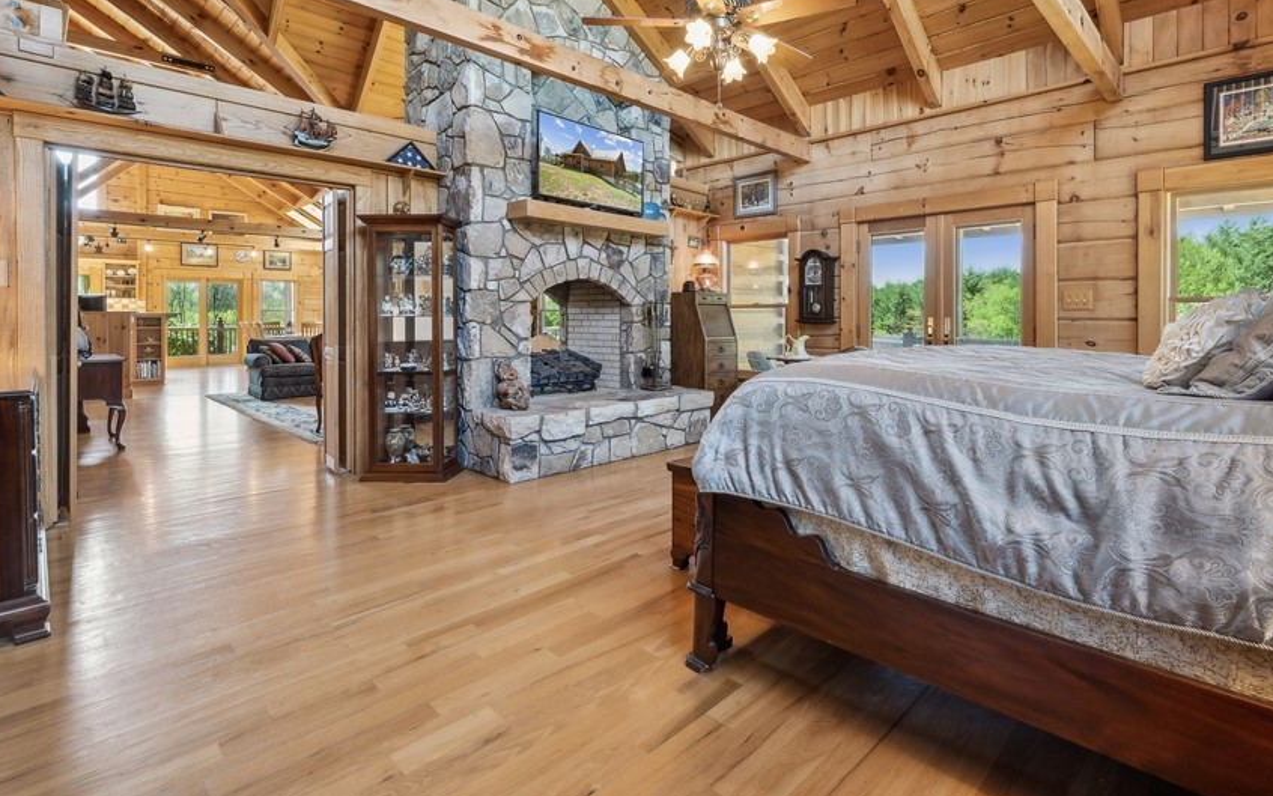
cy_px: 314
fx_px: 590
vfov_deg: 67.3
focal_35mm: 17
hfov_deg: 94.2
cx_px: 685
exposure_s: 1/6
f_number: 7.1
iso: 160
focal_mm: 13
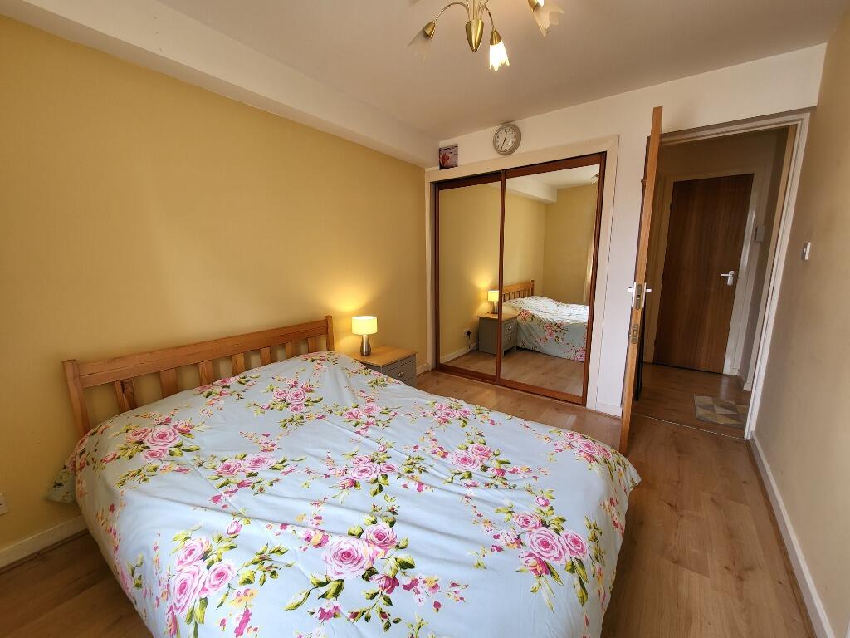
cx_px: 425
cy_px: 319
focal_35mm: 13
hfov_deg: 106.2
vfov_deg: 89.9
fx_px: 319
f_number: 2.2
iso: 40
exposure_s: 1/50
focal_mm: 1.74
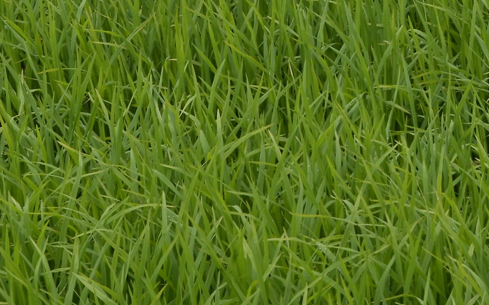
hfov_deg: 14.6
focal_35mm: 140
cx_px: 512
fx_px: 1865
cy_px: -15
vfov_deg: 9.3
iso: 100
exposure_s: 1/25
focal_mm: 30
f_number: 9
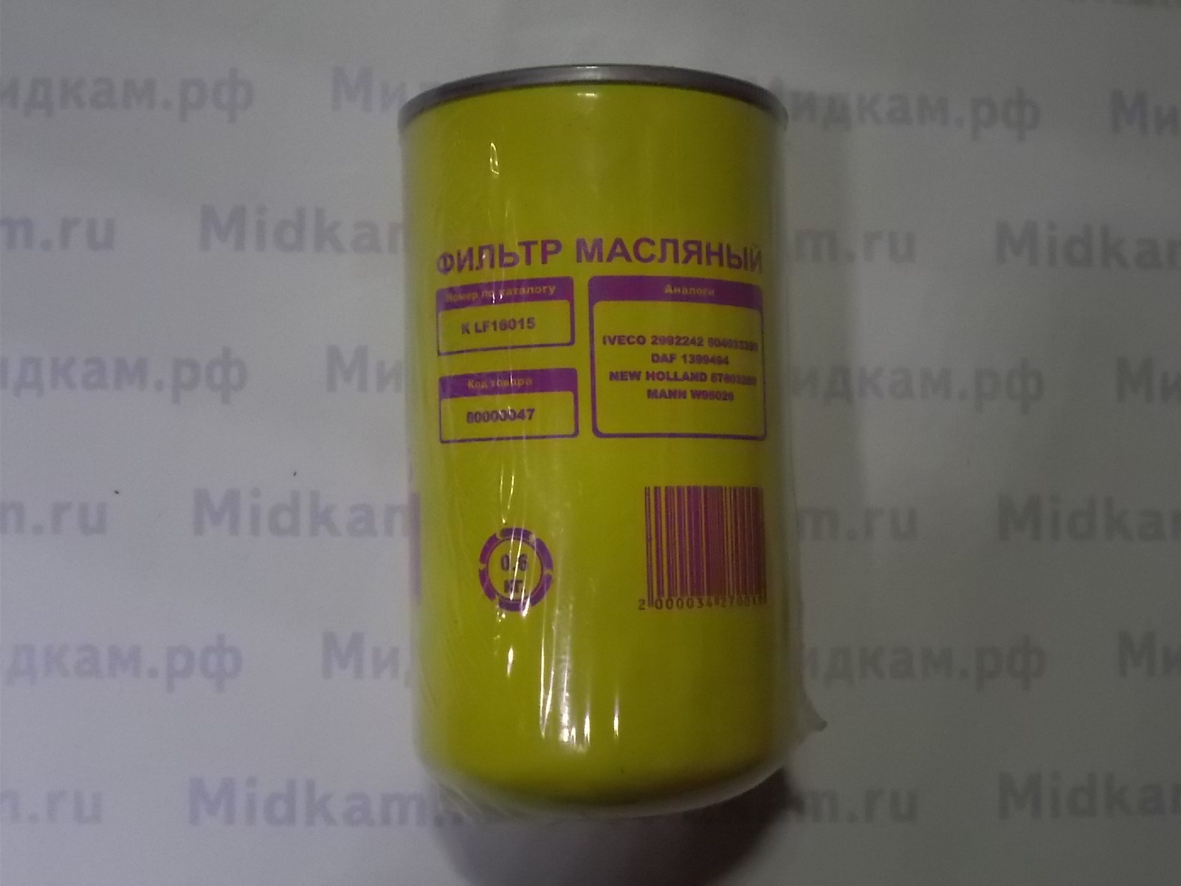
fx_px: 1706
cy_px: 443
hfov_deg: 38.2
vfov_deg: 29.1
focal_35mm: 50
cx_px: 590
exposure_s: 1/60
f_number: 4.5
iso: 800
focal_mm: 9
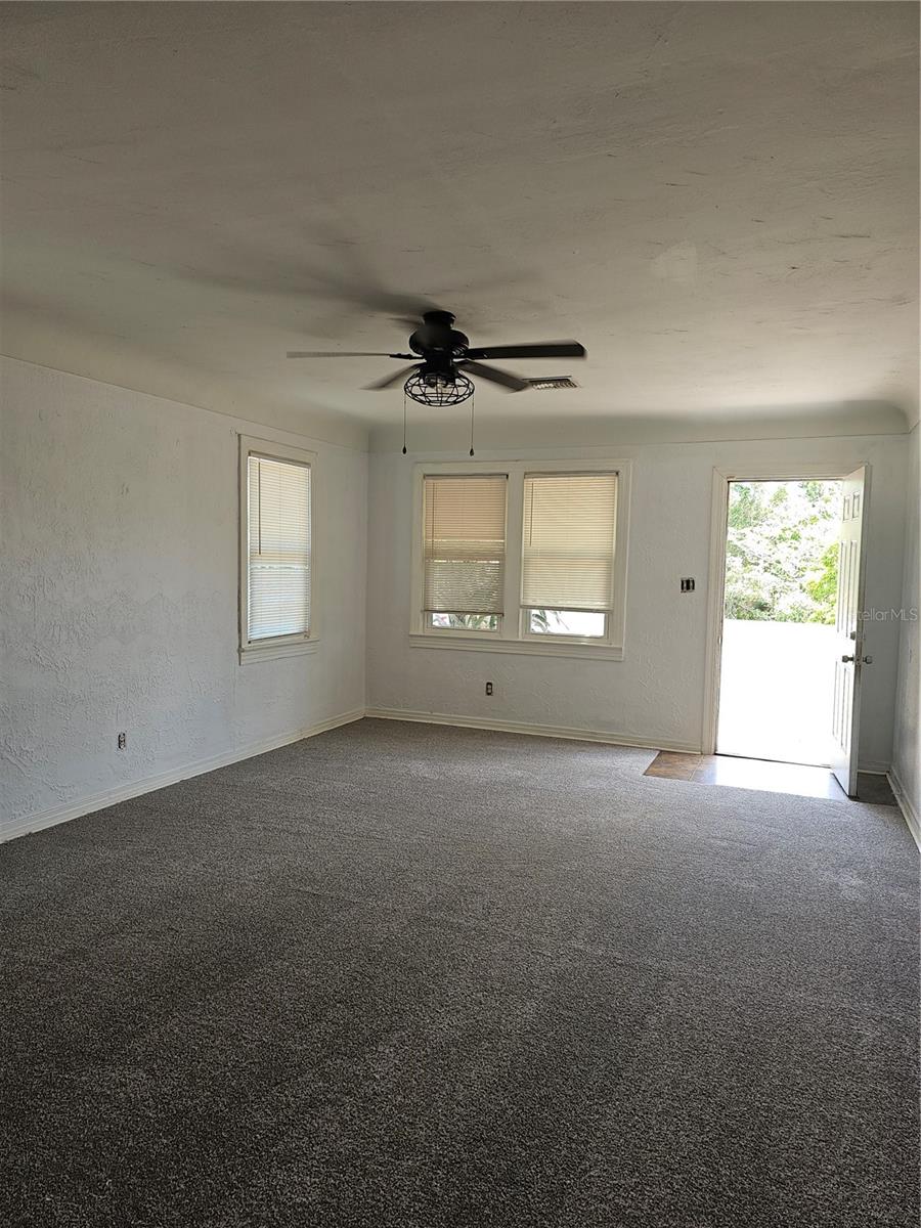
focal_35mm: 23
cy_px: 614
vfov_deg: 73.9
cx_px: 460
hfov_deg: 58.9
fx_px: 816
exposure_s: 1/60
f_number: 1.7
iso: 25
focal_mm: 6.3
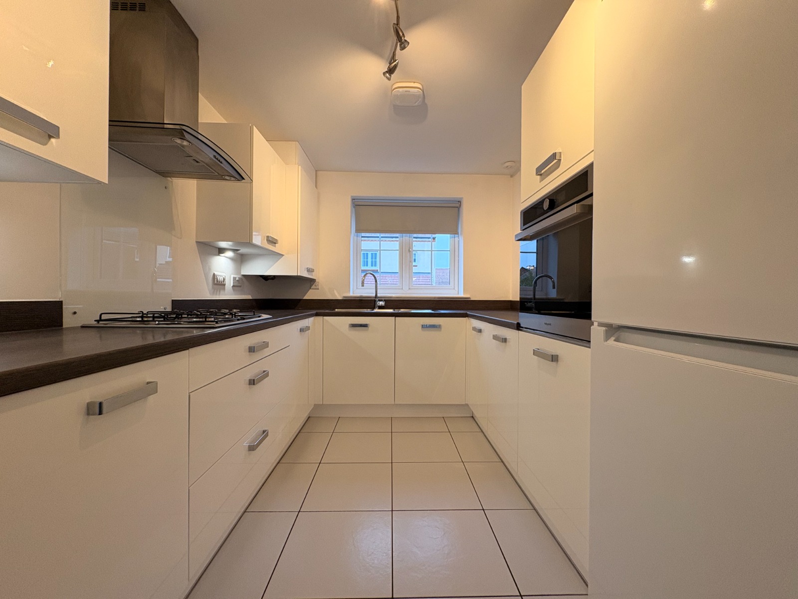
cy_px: 300
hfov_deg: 102.1
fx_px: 323
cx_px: 399
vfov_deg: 85.7
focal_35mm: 14
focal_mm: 2.22
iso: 160
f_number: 2.2
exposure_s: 1/100
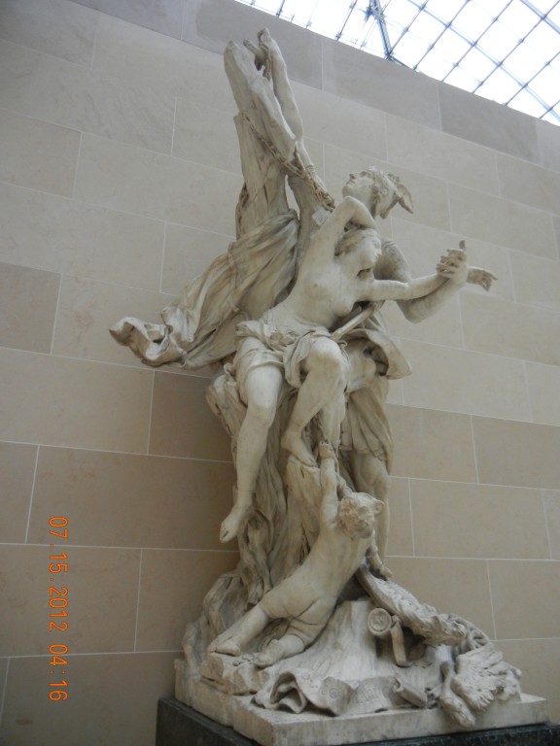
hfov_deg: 46.8
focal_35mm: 30
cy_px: 373
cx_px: 280
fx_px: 647
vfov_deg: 60.0
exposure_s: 1/42
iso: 400
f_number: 3.5
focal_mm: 5.4
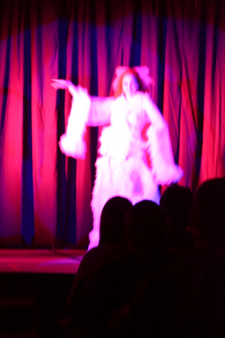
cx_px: 112
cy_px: 169
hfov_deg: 11.4
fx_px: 1125
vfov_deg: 17.1
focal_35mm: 120
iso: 3200
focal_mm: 80
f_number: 4.2
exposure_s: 1/8
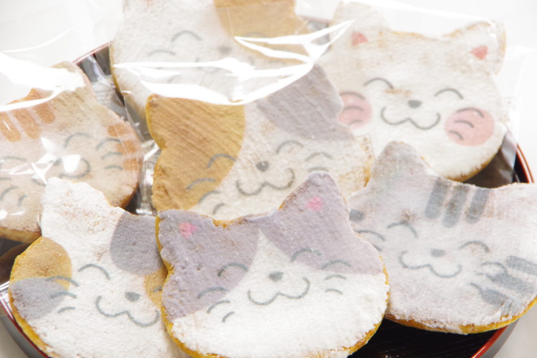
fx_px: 3020
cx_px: 268
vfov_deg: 6.8
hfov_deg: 10.2
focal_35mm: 202
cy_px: 179
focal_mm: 135
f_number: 9
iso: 800
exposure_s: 1/5
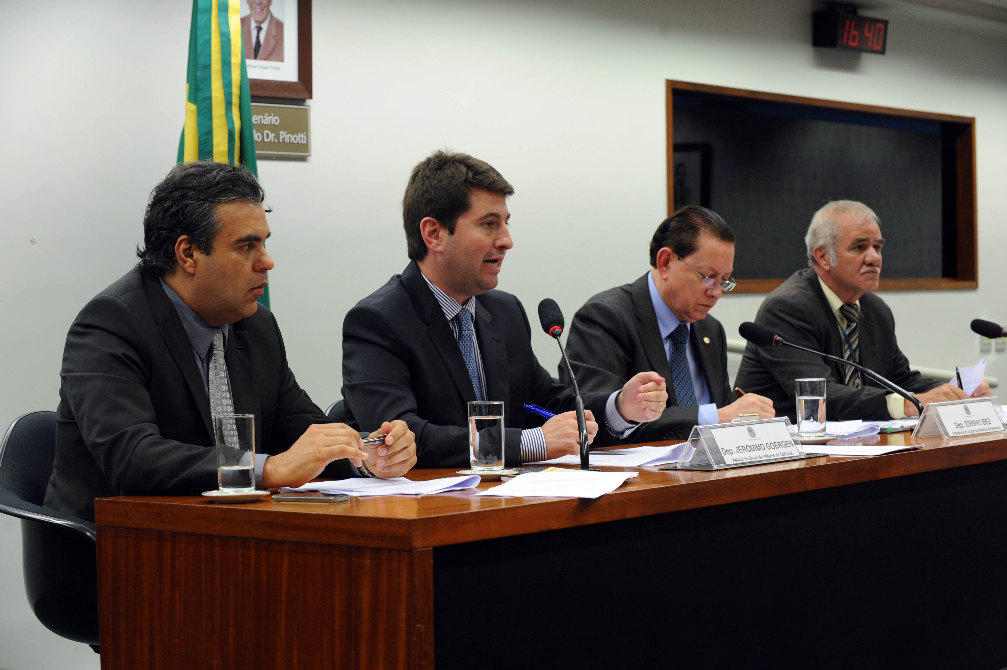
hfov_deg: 26.0
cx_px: 504
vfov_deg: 17.5
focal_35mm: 78
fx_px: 2180
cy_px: 335
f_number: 6.3
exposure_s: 1/125
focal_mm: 78
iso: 1600
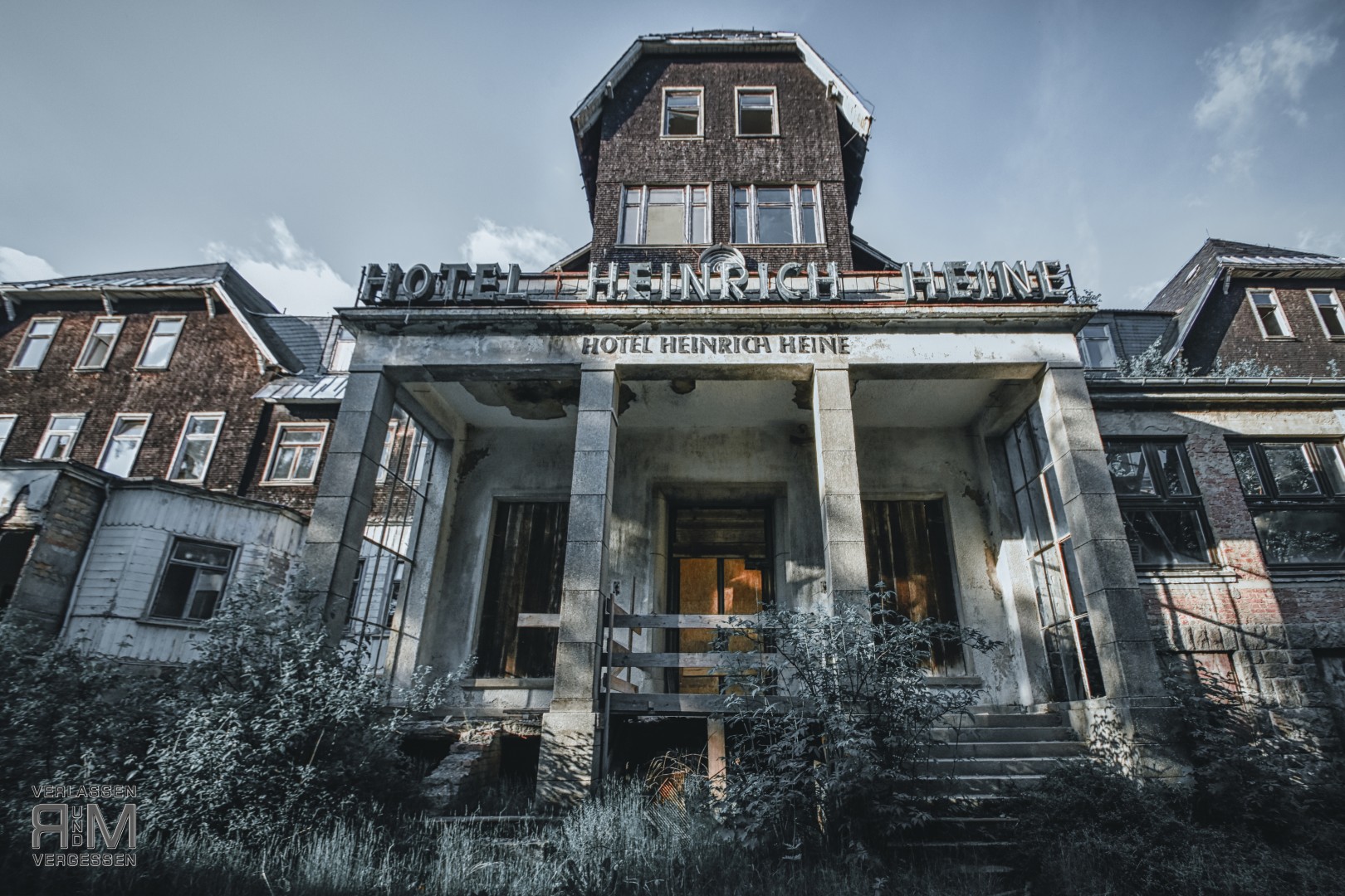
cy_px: 448
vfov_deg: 77.3
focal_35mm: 15
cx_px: 672
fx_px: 560
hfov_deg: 100.4
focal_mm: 10
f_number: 7.1
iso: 200
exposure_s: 1/200
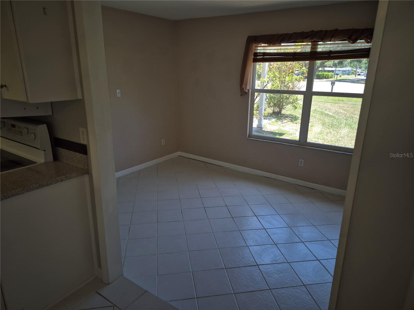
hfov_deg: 73.9
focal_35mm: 23
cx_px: 207
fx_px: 275
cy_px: 155
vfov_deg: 58.9
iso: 32
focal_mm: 5.4
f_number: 1.8
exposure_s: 1/120
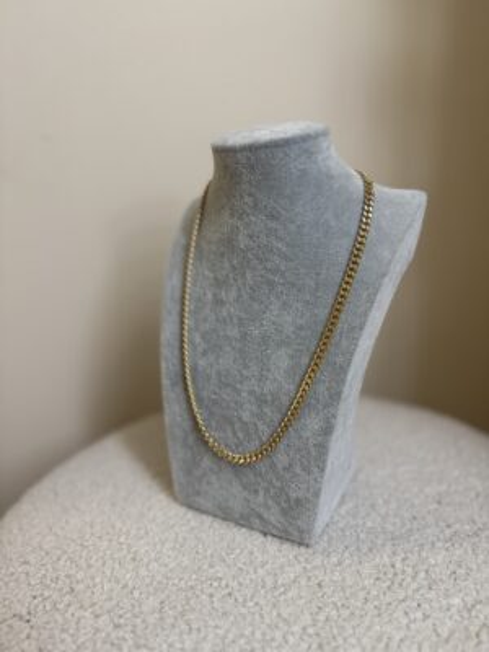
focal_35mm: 24
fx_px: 452
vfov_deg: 71.6
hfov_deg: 56.8
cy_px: 326
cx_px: 244
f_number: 1.78
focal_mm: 6.76
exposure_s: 1/100
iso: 200
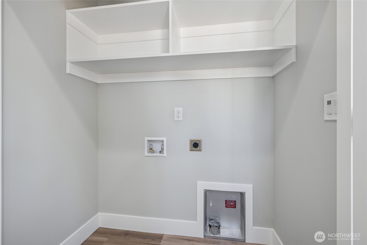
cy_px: 122
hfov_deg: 96.7
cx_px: 184
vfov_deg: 73.7
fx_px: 163
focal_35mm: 16
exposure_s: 1/15
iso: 400
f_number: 8
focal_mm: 16
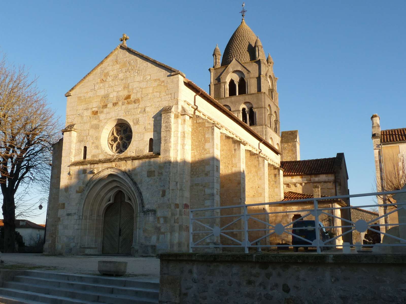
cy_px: 152
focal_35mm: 36
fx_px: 422
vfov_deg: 39.7
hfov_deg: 51.4
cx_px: 203
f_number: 5.6
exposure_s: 1/200
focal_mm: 4.8
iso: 100
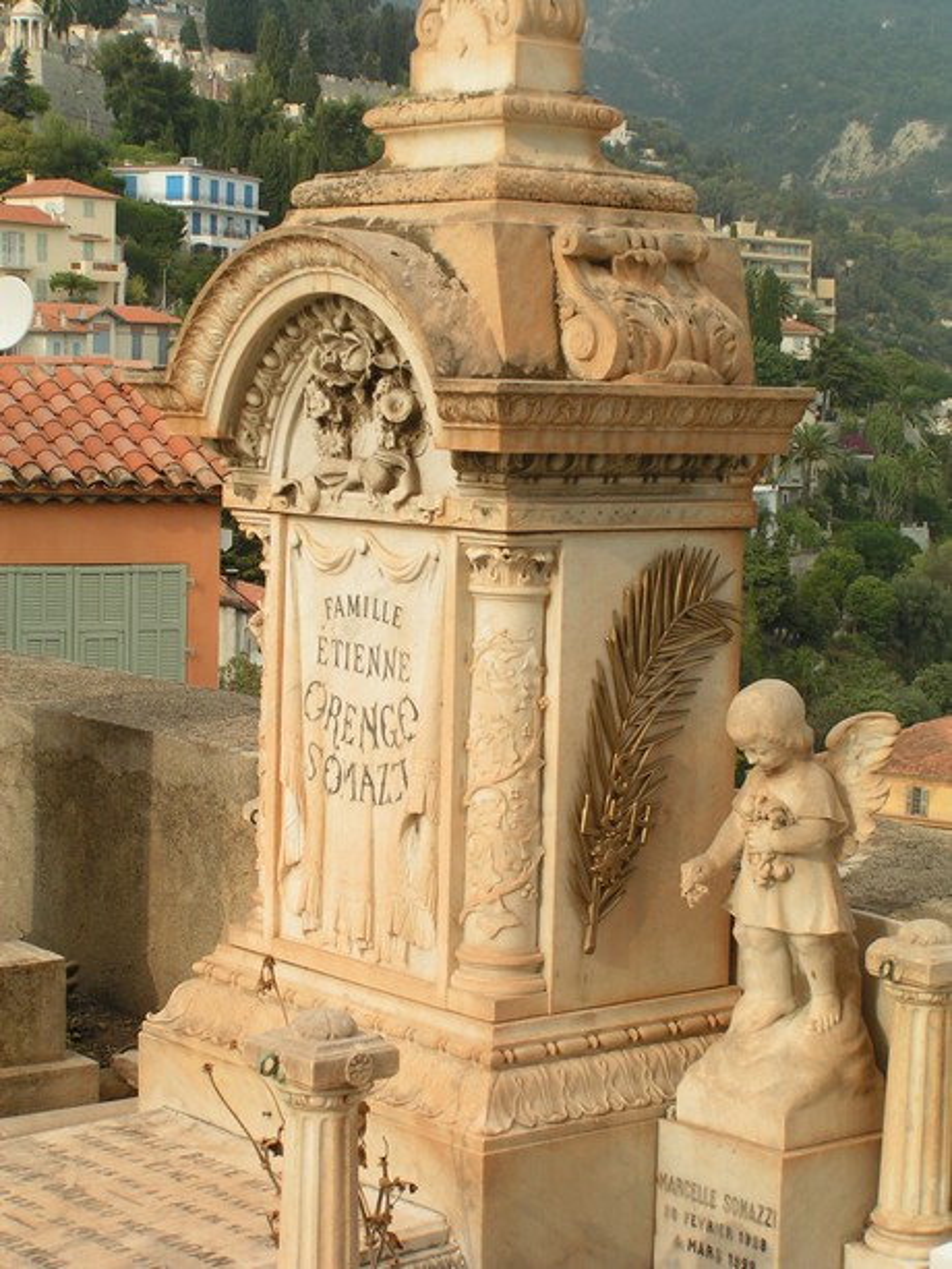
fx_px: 2749
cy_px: 634
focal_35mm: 75
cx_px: 476
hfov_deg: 19.6
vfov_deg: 26.0
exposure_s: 1/250
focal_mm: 11.5
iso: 50
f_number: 5.6
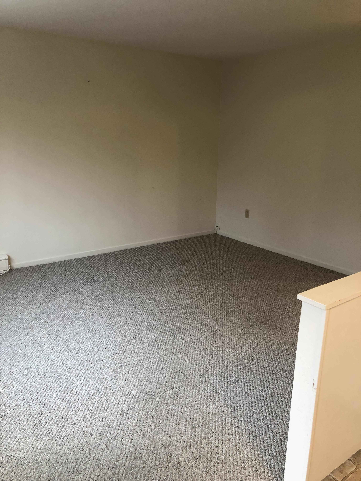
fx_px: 389
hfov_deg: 49.7
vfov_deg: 63.4
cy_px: 240
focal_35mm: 28
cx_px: 180
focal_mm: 4
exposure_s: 1/15
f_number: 1.8
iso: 40
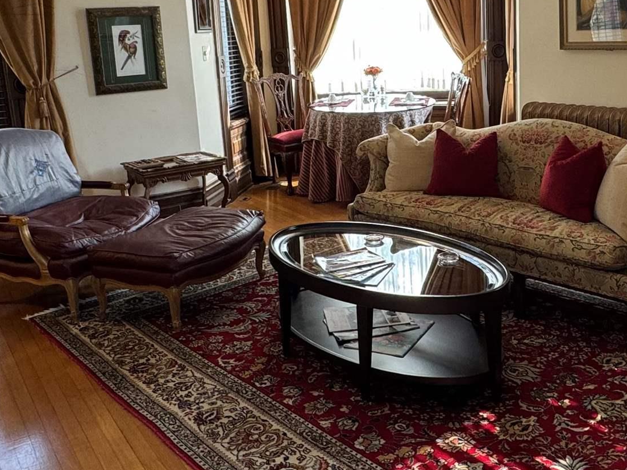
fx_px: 706
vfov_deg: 36.4
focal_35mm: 39
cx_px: 370
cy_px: 156
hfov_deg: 47.6
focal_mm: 2.22
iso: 200
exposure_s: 1/60
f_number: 2.2
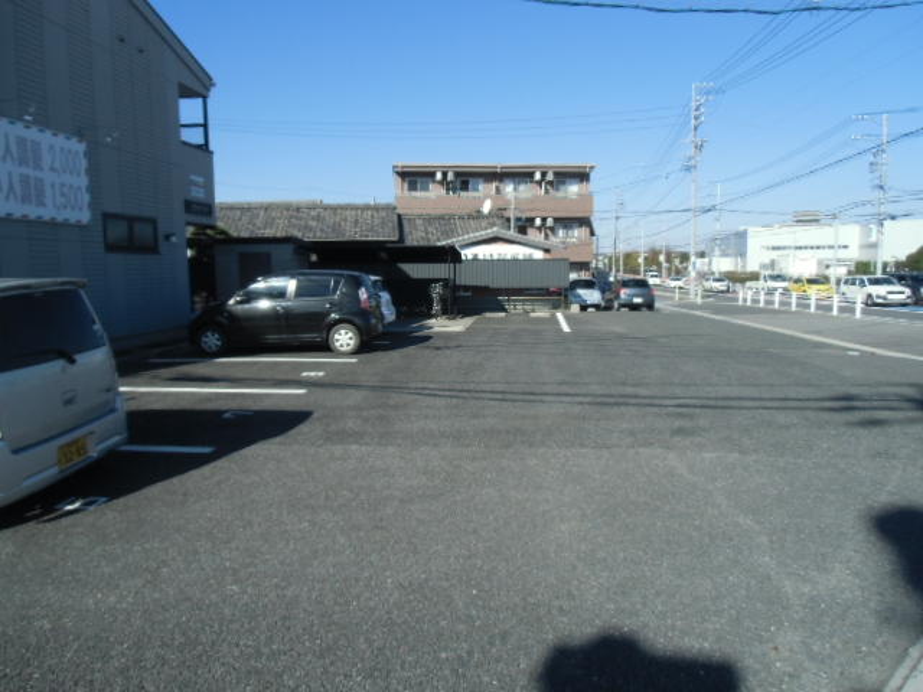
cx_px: 462
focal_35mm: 24
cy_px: 346
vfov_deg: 56.8
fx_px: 640
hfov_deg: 71.6
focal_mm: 4.24
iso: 64
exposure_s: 1/640
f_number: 3
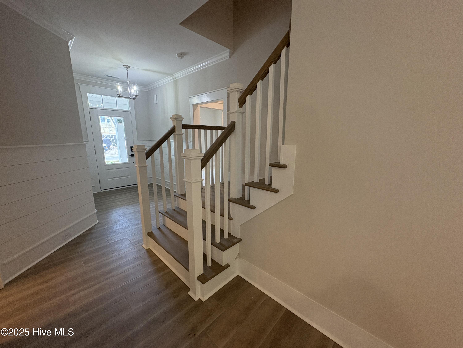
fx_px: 187
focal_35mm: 14
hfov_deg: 102.1
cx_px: 232
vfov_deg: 85.7
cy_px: 174
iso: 320
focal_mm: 2.22
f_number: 2.2
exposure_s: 1/120
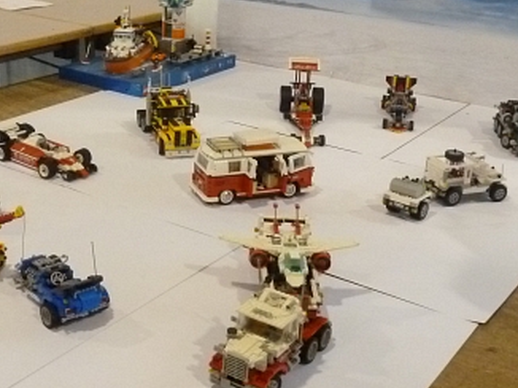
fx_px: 852
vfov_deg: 25.6
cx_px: 146
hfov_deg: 33.3
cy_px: 156
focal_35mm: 57
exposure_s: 1/30
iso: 800
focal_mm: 4.7
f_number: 5
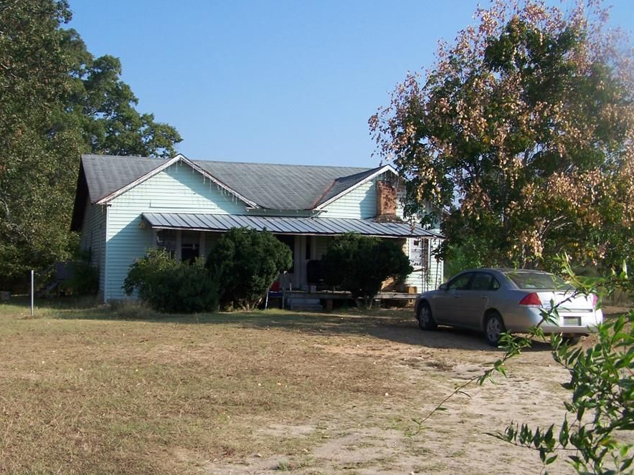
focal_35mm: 44
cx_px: 270
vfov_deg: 32.9
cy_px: 241
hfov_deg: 42.8
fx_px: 806
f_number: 4
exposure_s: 1/640
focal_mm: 6.3
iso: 80
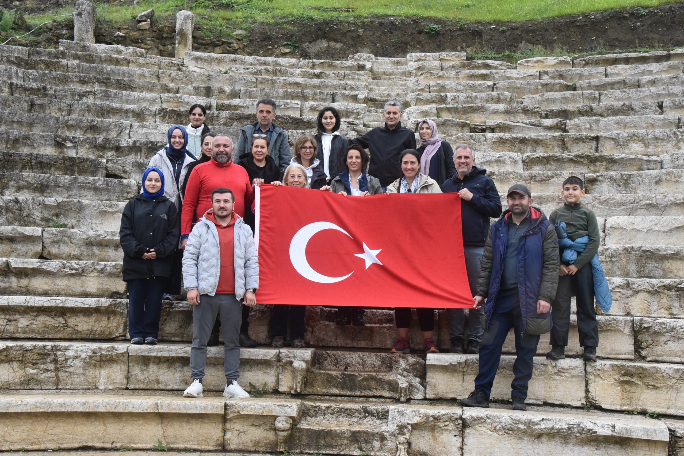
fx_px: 874
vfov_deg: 29.3
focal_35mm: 46
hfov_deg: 42.7
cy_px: 228
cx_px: 342
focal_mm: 46
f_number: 9
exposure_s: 1/320
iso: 5000
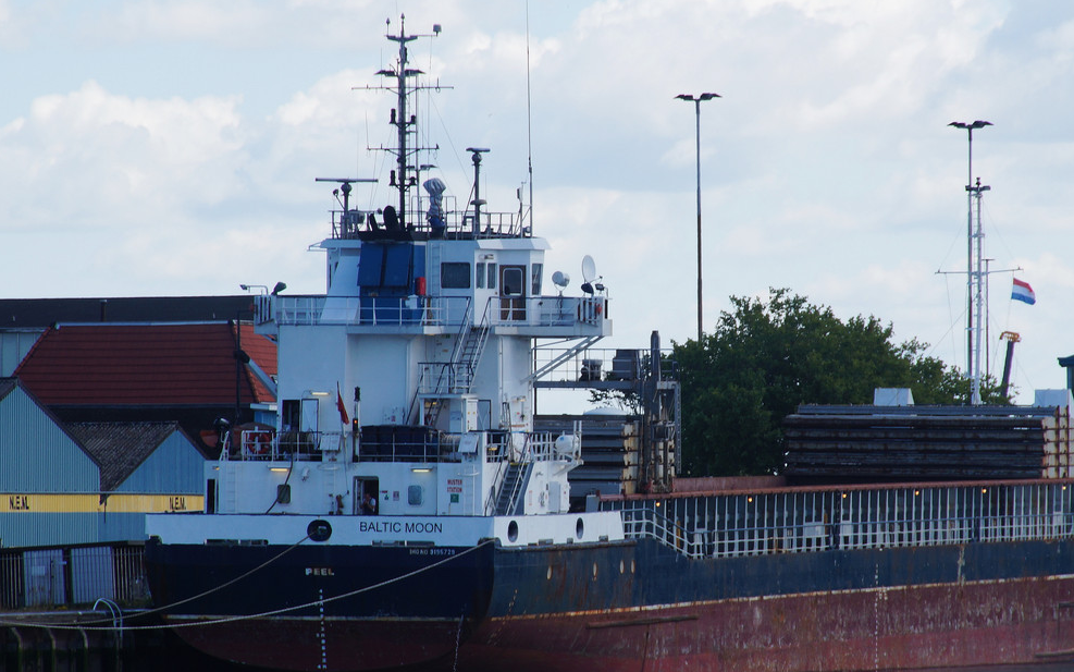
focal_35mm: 84
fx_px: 2448
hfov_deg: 24.7
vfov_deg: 15.6
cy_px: 342
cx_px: 642
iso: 100
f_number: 8
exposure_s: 1/125
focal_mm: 45
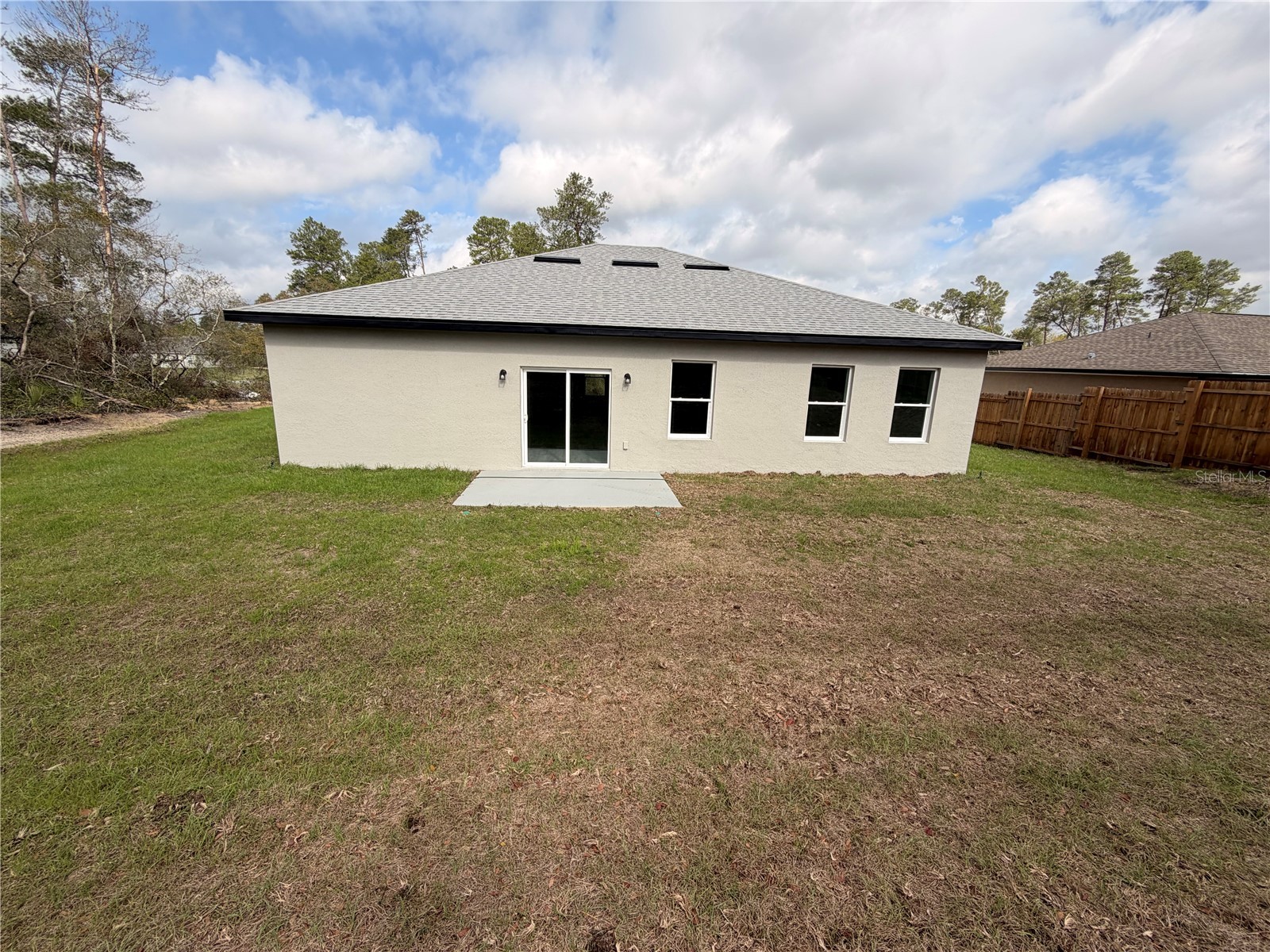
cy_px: 476
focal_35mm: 14
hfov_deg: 102.1
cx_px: 635
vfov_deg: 85.7
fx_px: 514
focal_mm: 2.22
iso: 20
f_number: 2.2
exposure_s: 1/820
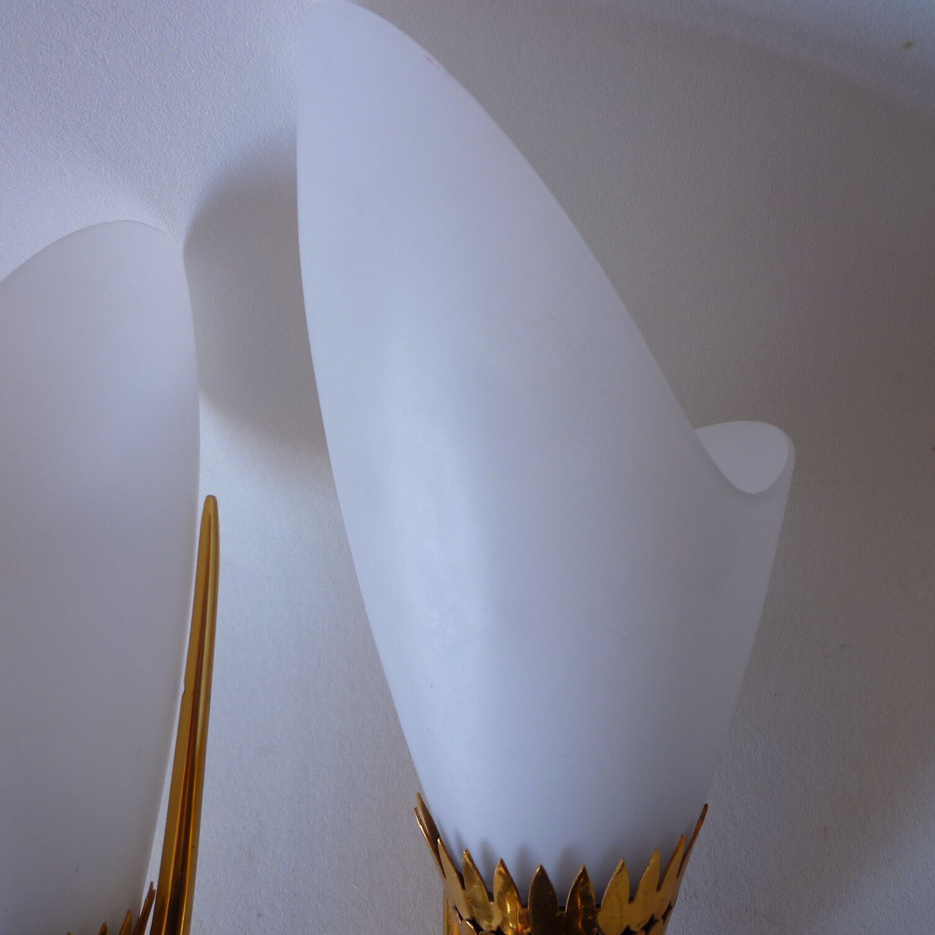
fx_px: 917
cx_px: 516
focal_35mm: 30
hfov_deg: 53.9
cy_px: 461
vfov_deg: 54.0
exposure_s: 1/30
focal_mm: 4.5
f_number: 2.8
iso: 80
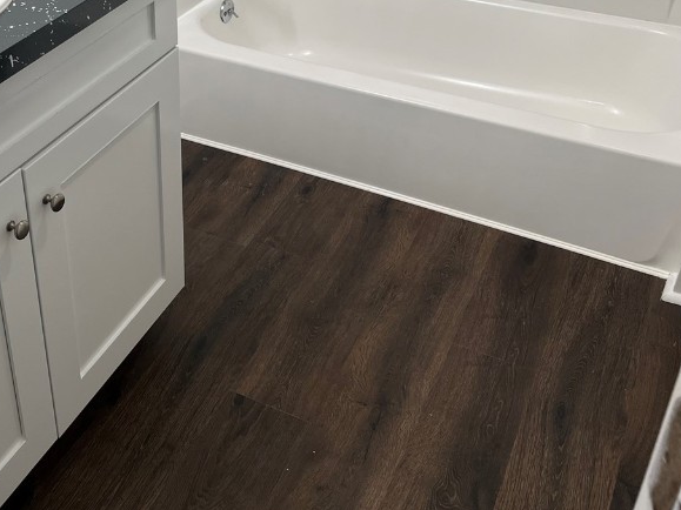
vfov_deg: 30.6
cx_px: 208
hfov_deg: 40.5
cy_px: 92
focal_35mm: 46
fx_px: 905
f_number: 1.6
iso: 64
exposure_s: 1/60
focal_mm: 5.1
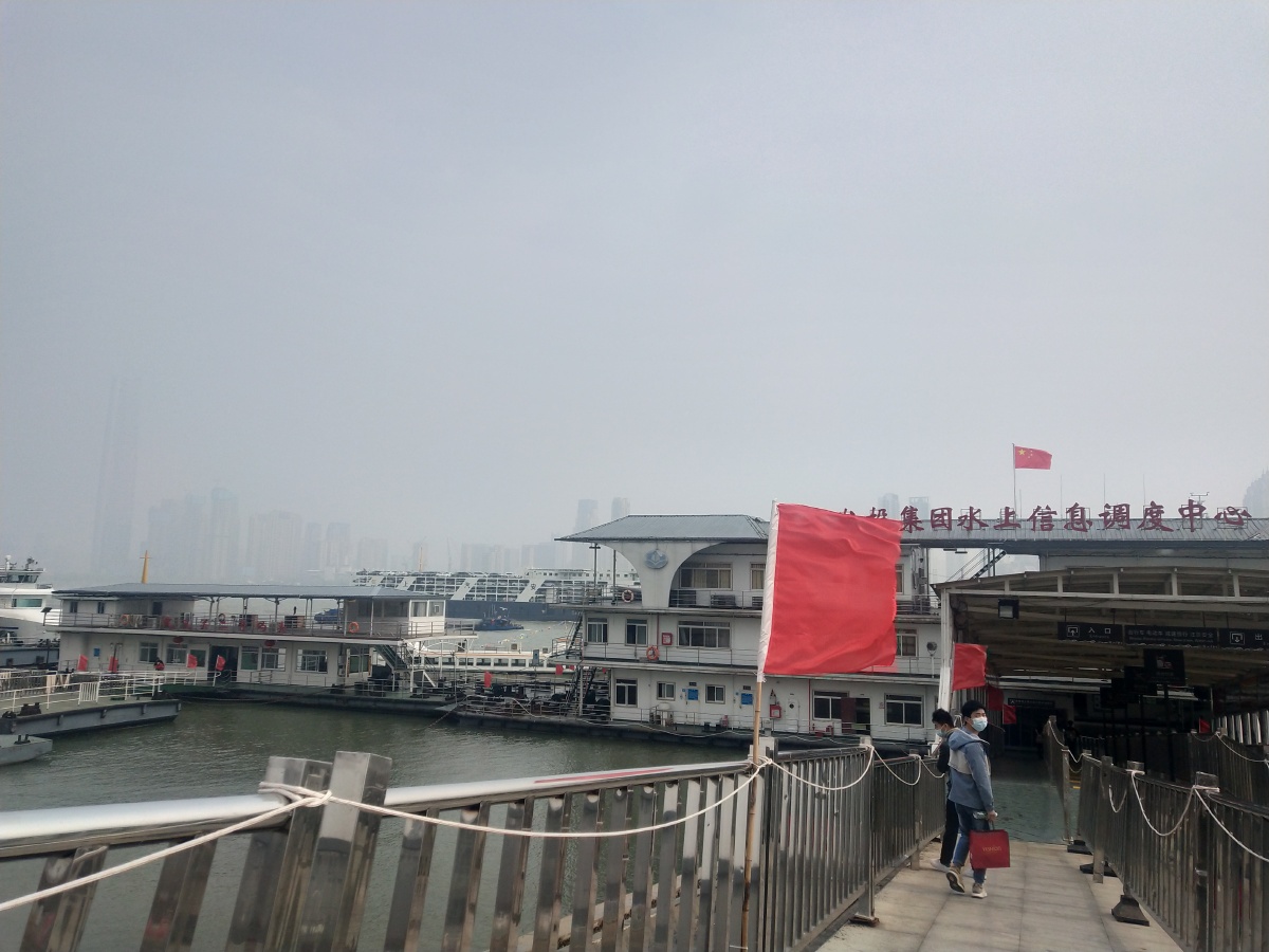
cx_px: 634
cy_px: 476
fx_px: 1100
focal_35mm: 30
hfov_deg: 60.0
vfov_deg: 46.8
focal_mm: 3.95
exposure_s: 1/2907
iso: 50
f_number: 1.8
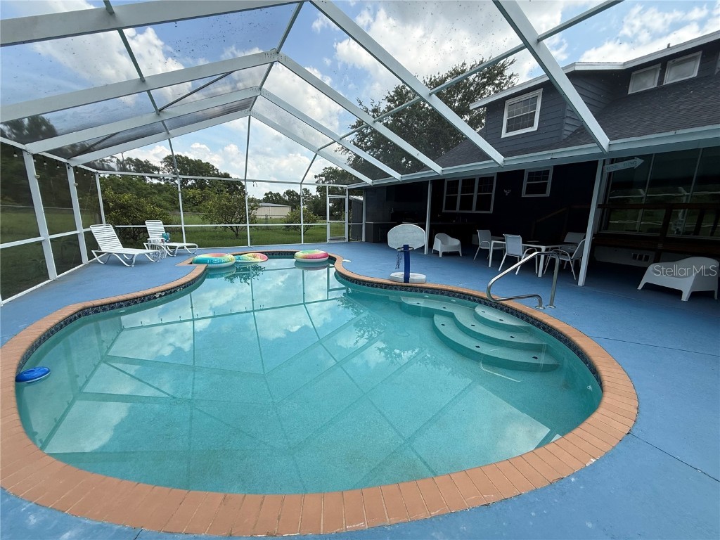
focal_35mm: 14
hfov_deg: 102.1
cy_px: 270
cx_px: 360
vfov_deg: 85.7
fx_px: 291
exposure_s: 1/514
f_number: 2.2
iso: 50
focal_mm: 2.22
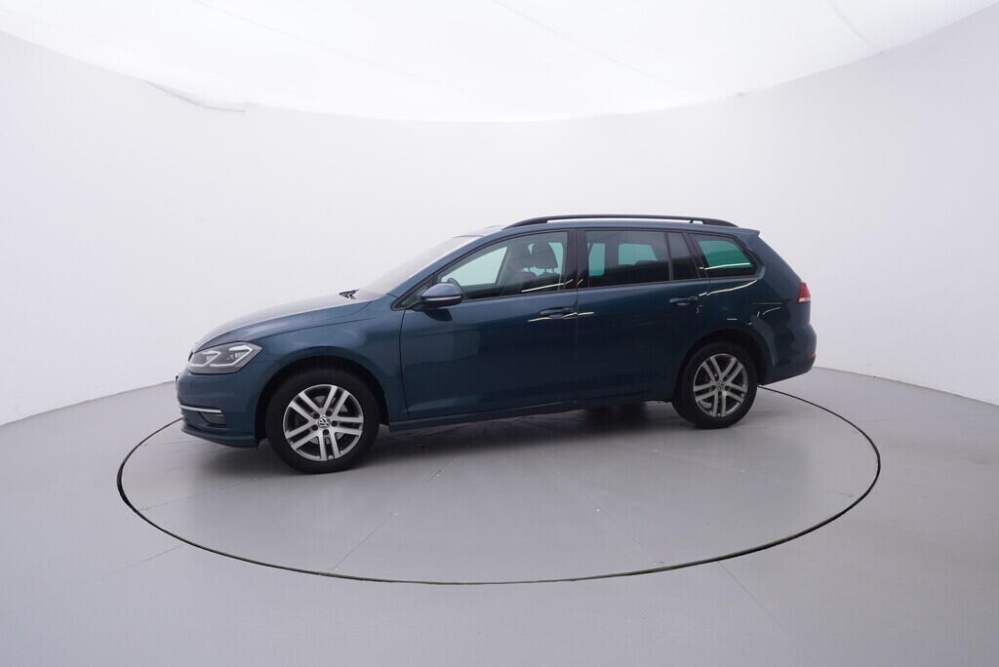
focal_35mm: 22
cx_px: 500
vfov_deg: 56.2
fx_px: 625
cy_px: 334
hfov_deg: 77.3
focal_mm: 15
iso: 200
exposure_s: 1/80
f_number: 5
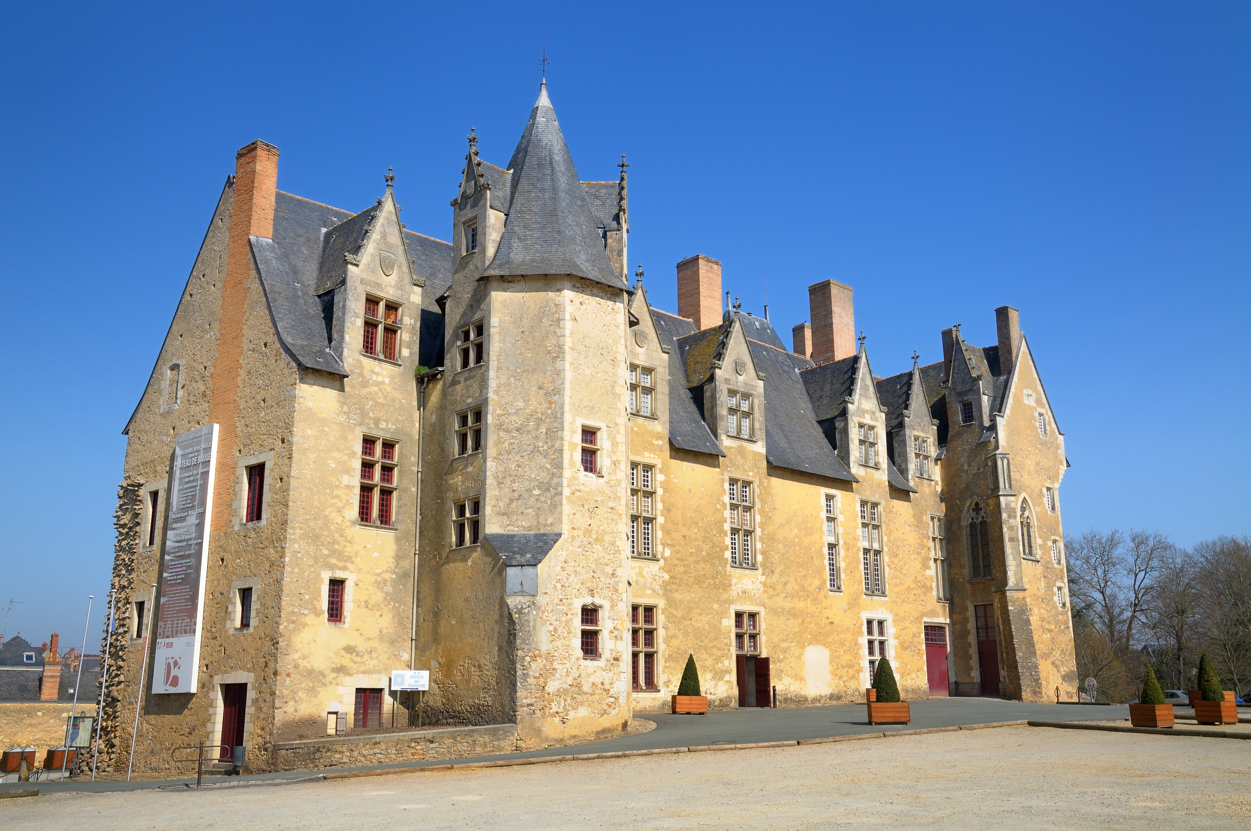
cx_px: 626
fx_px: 1041
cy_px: 416
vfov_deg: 43.5
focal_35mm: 30
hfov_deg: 62.0
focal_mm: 20
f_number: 9
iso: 200
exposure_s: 1/100
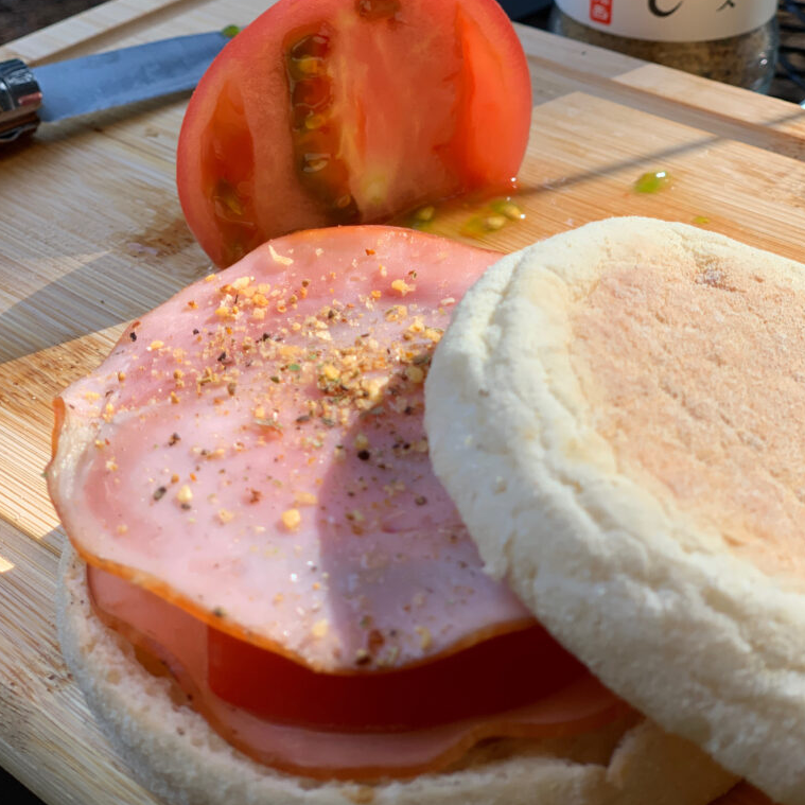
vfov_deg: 27.6
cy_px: 290
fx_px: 1631
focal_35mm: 62
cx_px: 402
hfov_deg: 27.7
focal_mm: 6
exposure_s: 1/122
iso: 16
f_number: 2.4
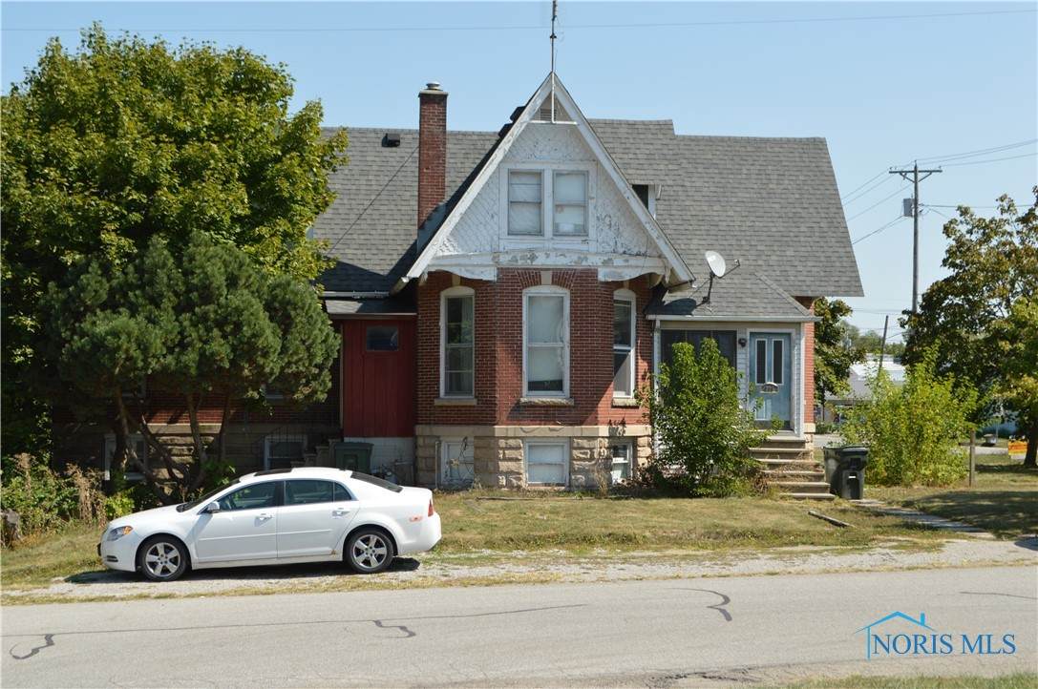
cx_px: 519
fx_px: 1555
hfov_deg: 36.9
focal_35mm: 54
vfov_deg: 25.0
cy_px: 344
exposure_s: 1/200
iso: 100
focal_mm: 36
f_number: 7.1
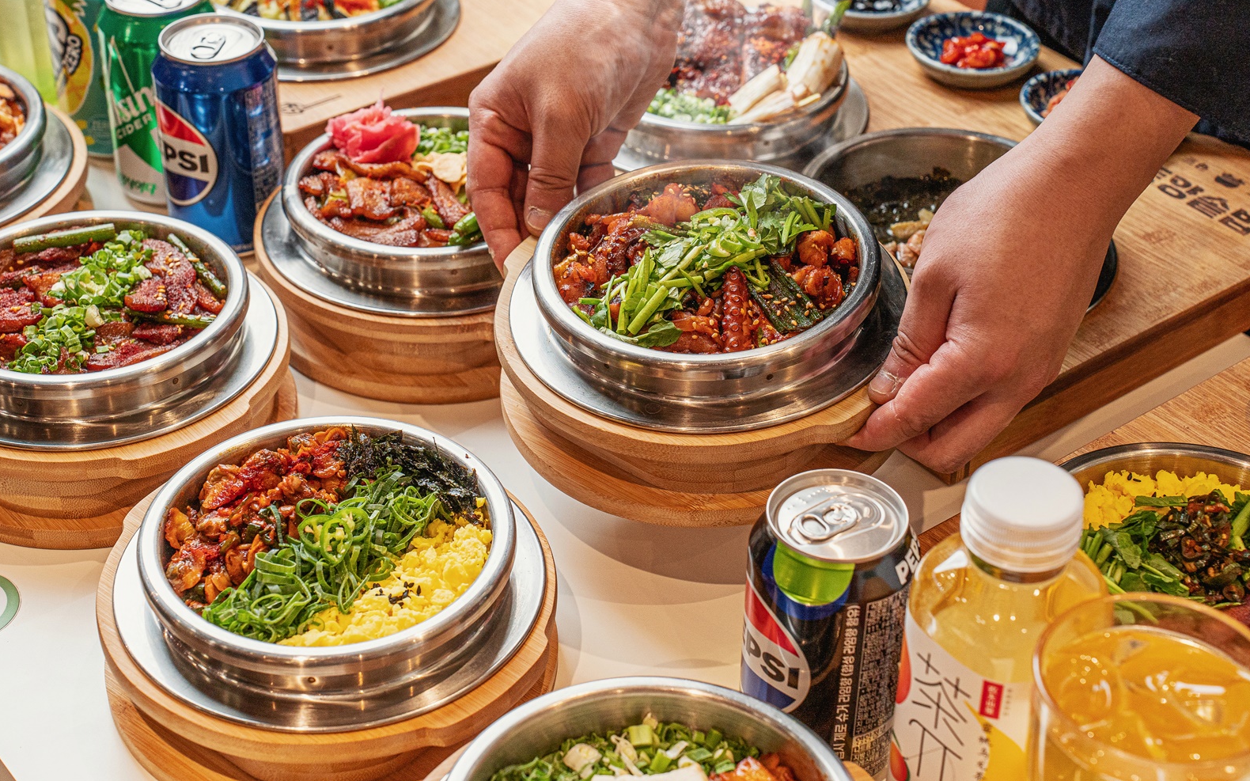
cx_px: 618
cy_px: 364
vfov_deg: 20.3
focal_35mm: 64
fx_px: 2180
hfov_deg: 32.0
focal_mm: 62
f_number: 7.1
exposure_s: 1/125
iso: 500
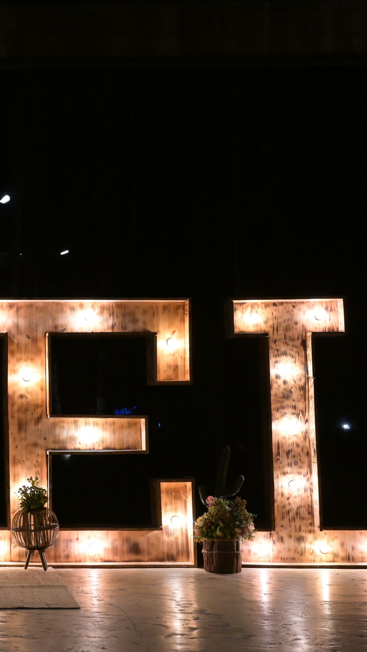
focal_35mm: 69
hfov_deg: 16.5
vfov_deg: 30.6
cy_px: 296
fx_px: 1194
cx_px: -119
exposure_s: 1/160
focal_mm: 37
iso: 1600
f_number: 4.5
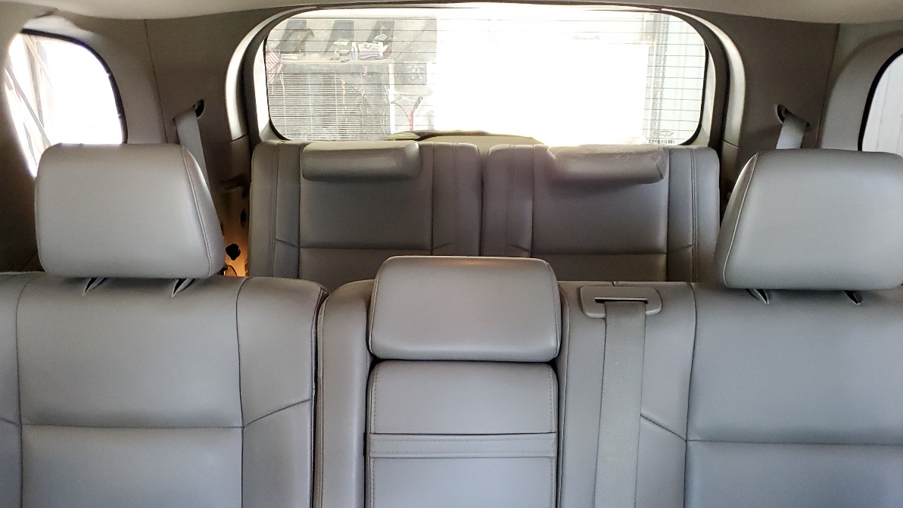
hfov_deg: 52.8
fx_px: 910
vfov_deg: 30.4
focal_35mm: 38
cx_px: 463
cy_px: 410
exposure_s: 1/60.2
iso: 330
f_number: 1.5
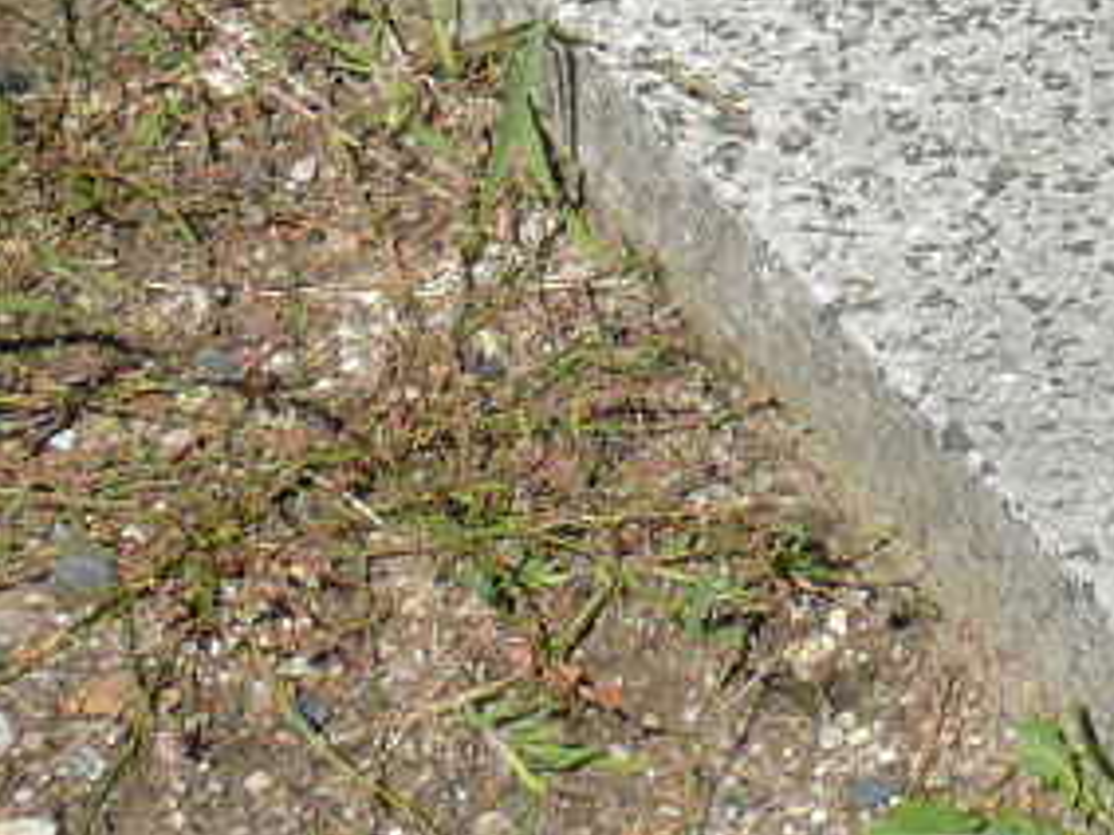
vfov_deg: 7.0
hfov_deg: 9.3
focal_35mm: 198
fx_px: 6369
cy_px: -1272
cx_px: 2322
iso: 100
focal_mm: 7.4
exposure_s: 1/400
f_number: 6.3
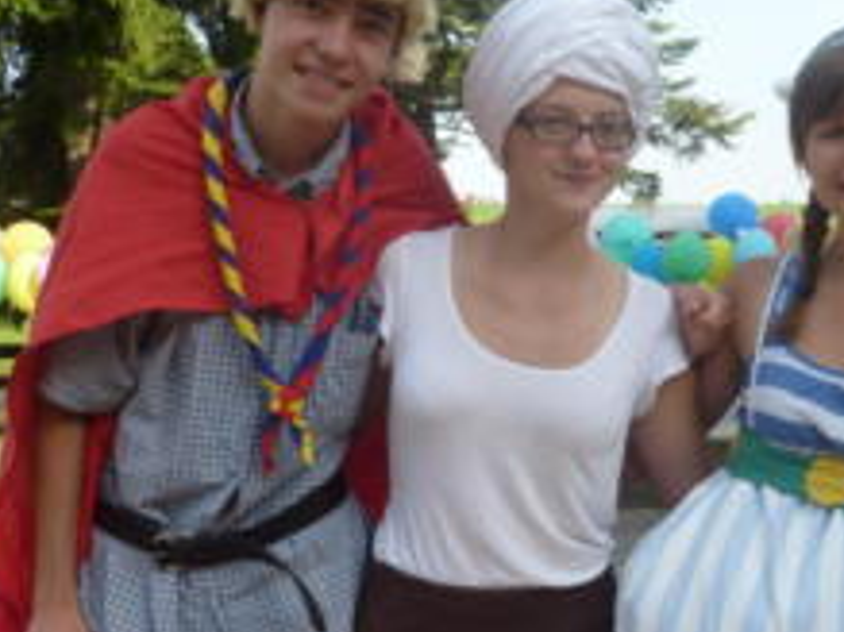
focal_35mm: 57
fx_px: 1389
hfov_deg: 32.9
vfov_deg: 25.4
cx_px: 671
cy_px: 461
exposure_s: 1/200
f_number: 4
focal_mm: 4.1
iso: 80
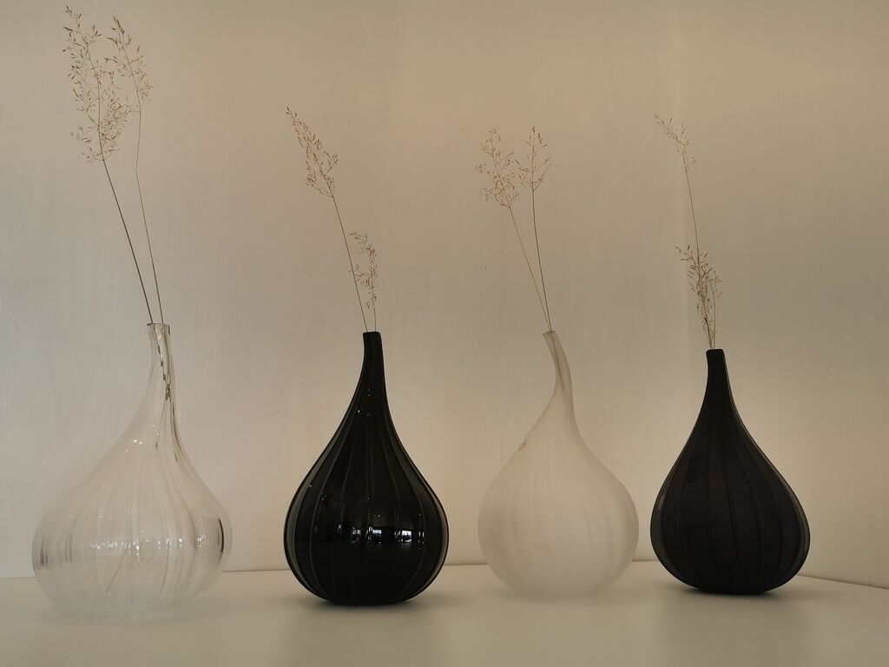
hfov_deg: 60.0
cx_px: 444
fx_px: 770
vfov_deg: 46.8
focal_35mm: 30
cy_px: 334
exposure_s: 1/273
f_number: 1.8
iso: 50
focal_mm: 5.58
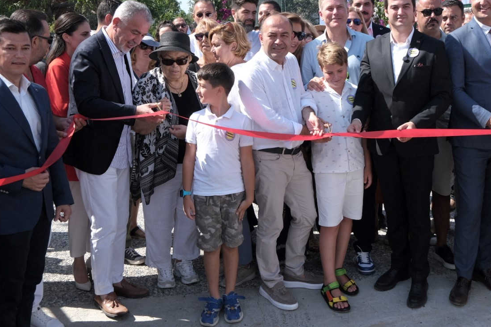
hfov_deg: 44.2
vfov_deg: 30.3
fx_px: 600
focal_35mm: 44
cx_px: 304
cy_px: 109
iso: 640
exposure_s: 1/2000
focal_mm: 20.2
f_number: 4.5
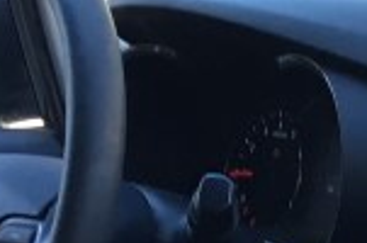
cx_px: 547
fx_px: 2085
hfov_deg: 9.8
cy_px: 581
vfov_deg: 6.4
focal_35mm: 205
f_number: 2.2
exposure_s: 1/40
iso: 25
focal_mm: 4.15
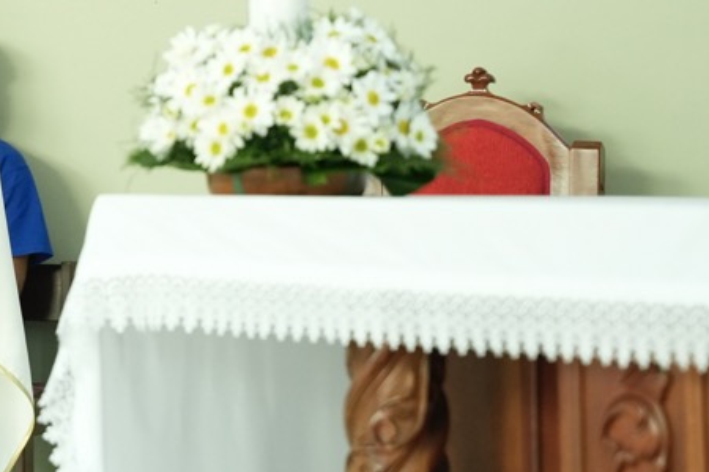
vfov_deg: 6.8
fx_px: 3919
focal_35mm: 199
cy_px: -172
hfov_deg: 10.2
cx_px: -128
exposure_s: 1/200
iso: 2500
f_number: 2.8
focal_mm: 70
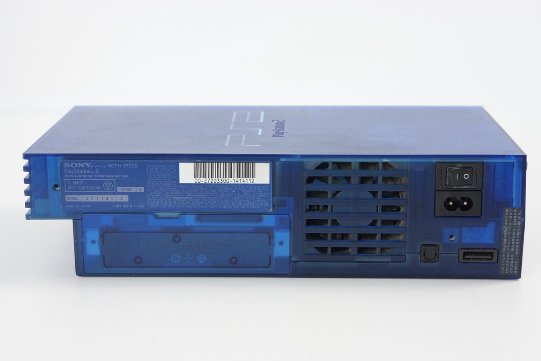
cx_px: 270
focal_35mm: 75
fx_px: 1127
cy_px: 180
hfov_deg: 27.0
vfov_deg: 18.2
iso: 1000
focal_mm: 50
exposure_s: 1/80
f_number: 6.3
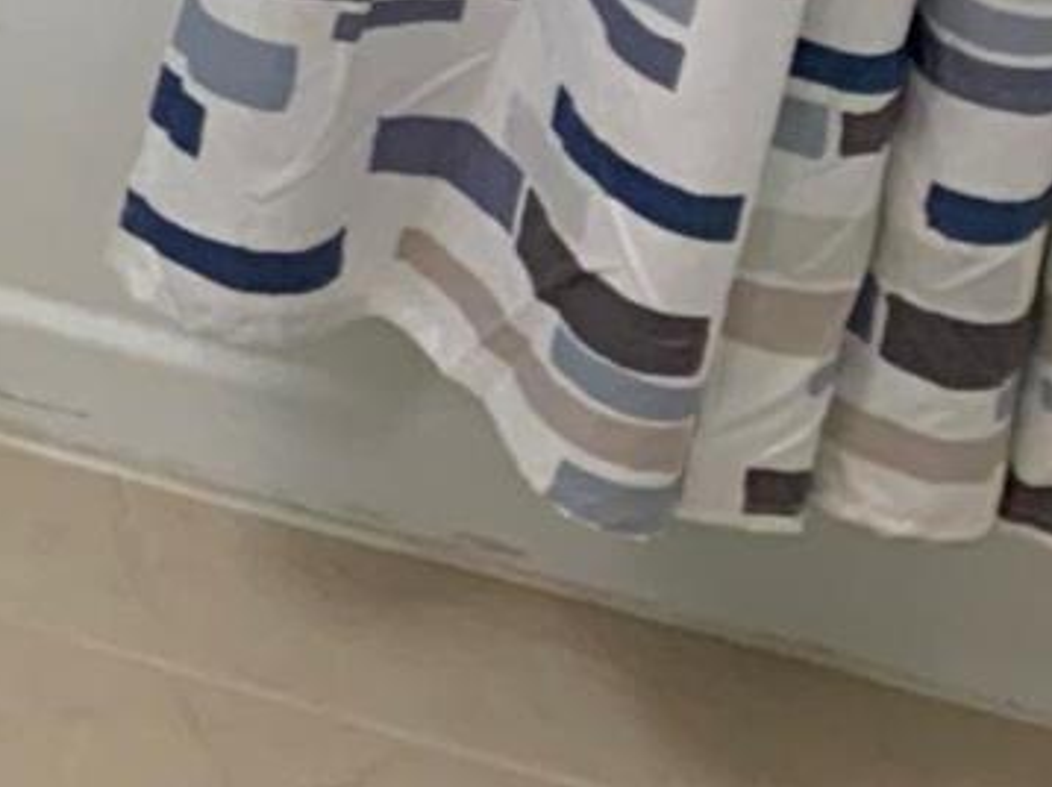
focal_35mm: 166
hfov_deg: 9.8
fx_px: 5041
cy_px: -902
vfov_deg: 8.4
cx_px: -1857
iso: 160
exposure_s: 1/60
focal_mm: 3
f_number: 1.8
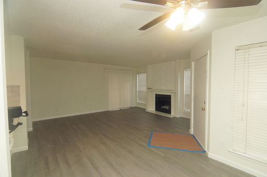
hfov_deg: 95.1
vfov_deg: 71.9
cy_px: 88
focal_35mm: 16
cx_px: 134
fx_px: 122
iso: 800
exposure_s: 1/60
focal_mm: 11
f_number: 6.3
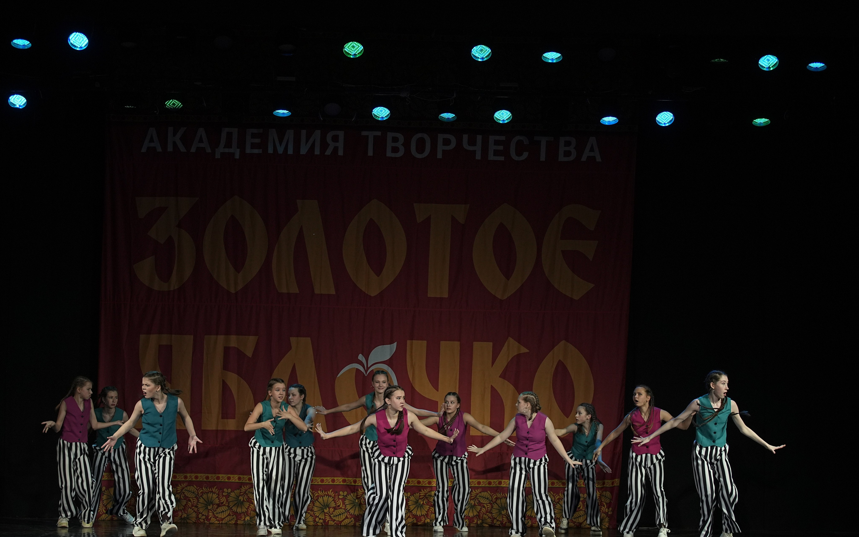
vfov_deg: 15.7
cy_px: 286
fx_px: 1943
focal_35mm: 83
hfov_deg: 24.9
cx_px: 430
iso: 2000
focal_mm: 81
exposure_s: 1/400
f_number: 4
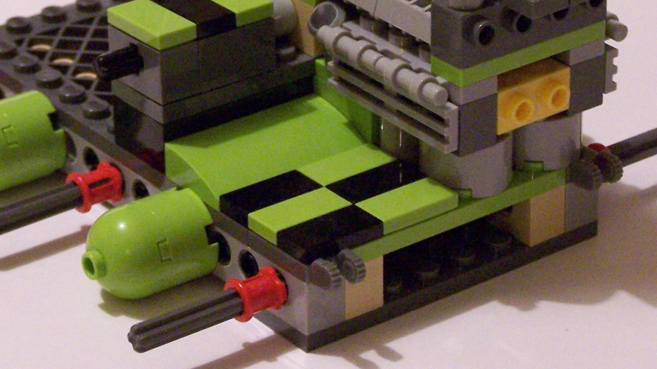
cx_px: 289
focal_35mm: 144
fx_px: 2508
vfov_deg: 8.4
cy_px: 54
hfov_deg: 14.9
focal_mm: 12.4
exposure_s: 1/15
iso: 400
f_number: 3.2
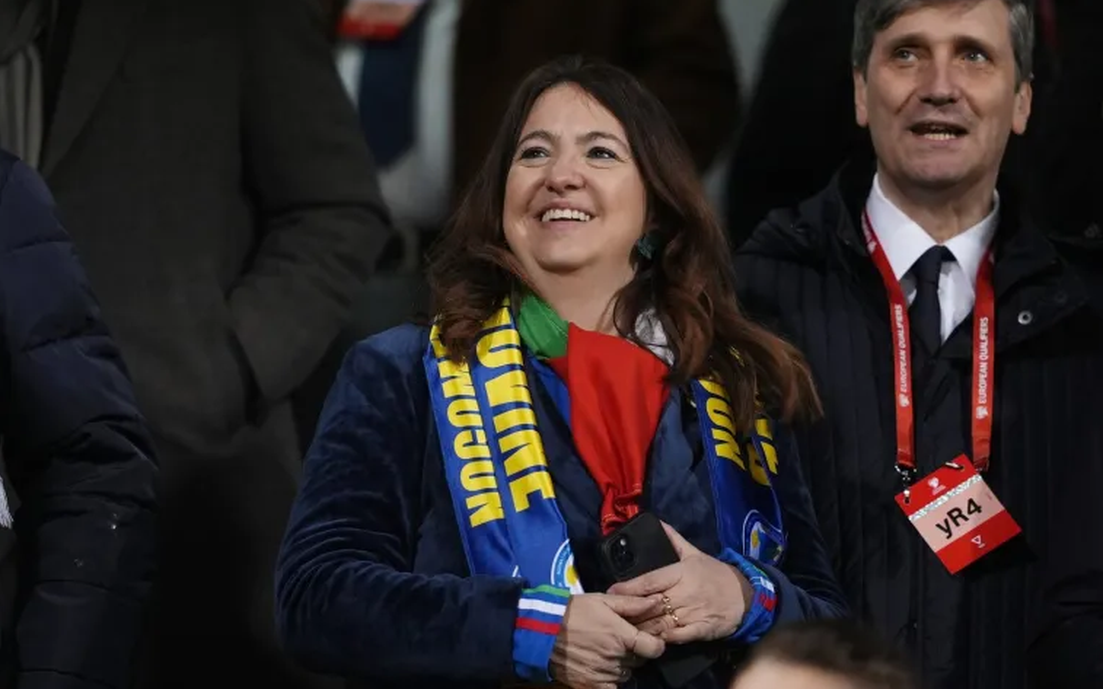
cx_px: 551
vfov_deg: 3.2
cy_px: 351
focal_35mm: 409
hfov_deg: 5.1
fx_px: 12294
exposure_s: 1/250
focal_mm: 400
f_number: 2.8
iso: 1600
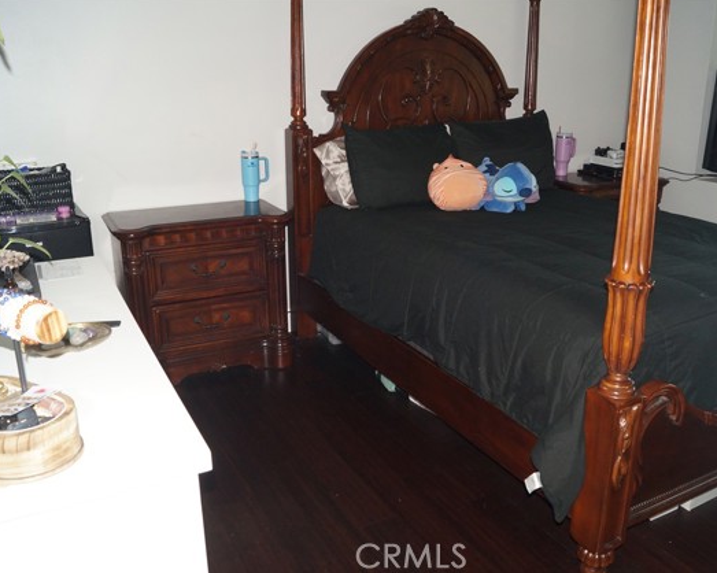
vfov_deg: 47.1
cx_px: 391
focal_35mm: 31
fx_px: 658
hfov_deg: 57.1
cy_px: 284
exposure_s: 1/60
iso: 800
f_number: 7.1
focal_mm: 18
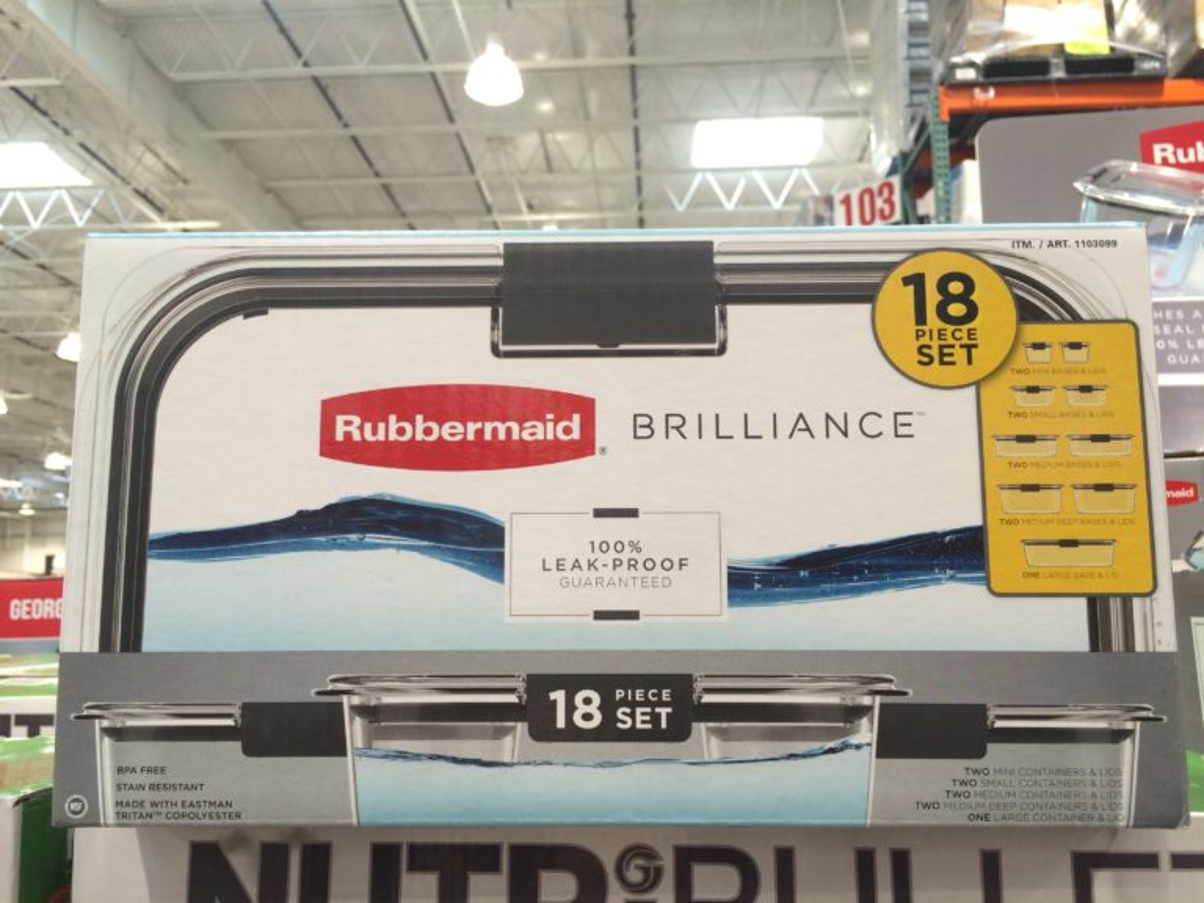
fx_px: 1009
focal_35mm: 29
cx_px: 602
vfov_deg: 48.2
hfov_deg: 61.7
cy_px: 452
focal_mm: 4.15
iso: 64
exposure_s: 1/30
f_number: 2.2
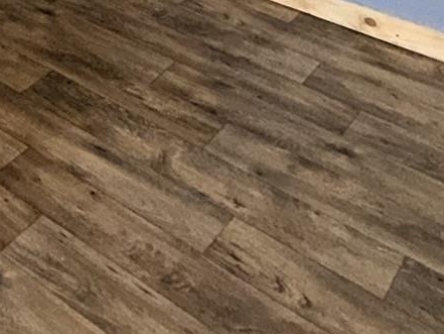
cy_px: -356
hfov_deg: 26.8
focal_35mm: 65
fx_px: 834
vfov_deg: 16.5
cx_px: -70
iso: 125
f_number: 2.2
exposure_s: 1/121
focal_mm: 2.22
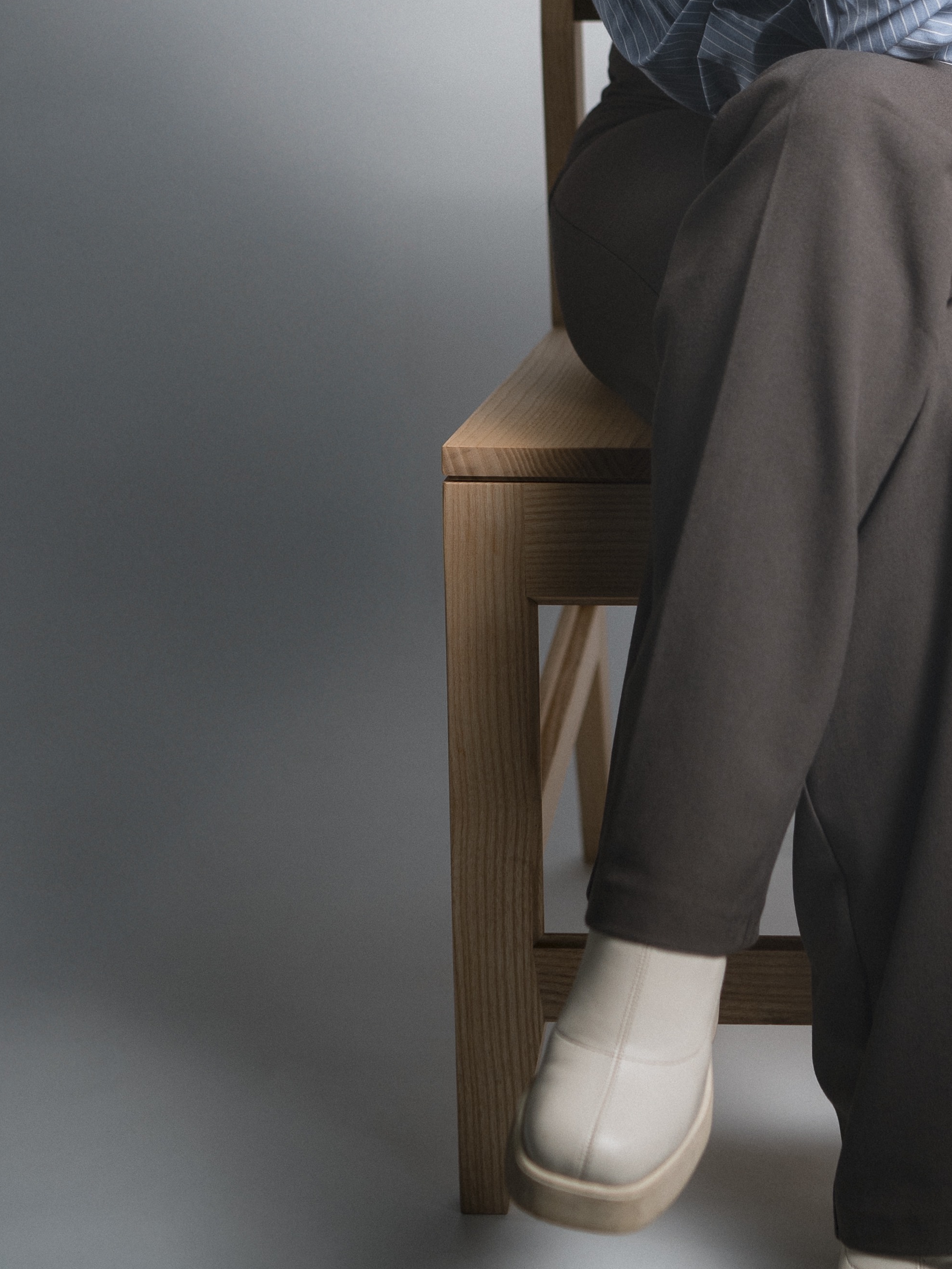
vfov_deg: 25.4
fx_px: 2750
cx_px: 872
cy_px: 195
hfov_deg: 19.3
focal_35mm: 75
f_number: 2
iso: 100
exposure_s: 1/125
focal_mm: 35
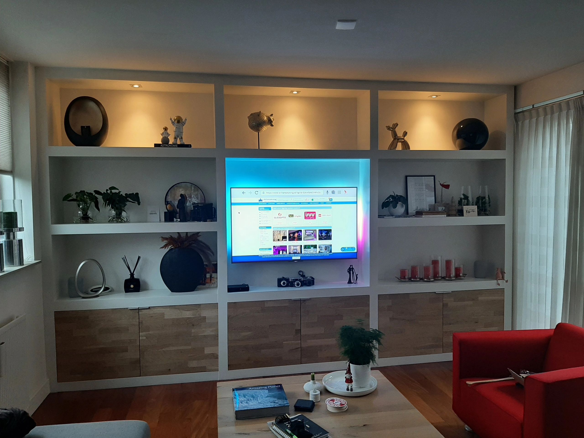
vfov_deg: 53.1
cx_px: 292
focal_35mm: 26
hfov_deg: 67.3
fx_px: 439
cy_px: 219
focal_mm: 3.93
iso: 64
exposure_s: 1/50
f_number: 1.7
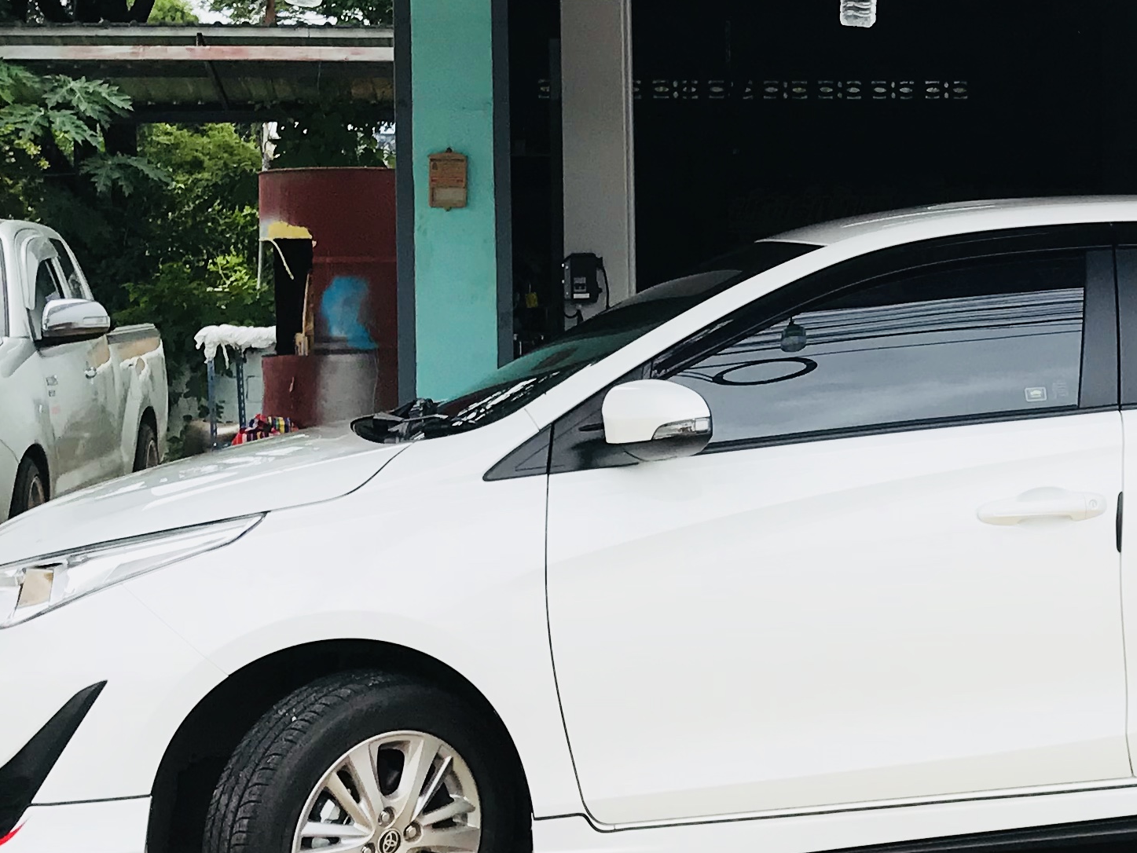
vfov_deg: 18.8
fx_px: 2563
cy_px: 276
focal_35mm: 78
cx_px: 1053
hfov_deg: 24.2
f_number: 1.8
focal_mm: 3.99
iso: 20
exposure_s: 1/1198
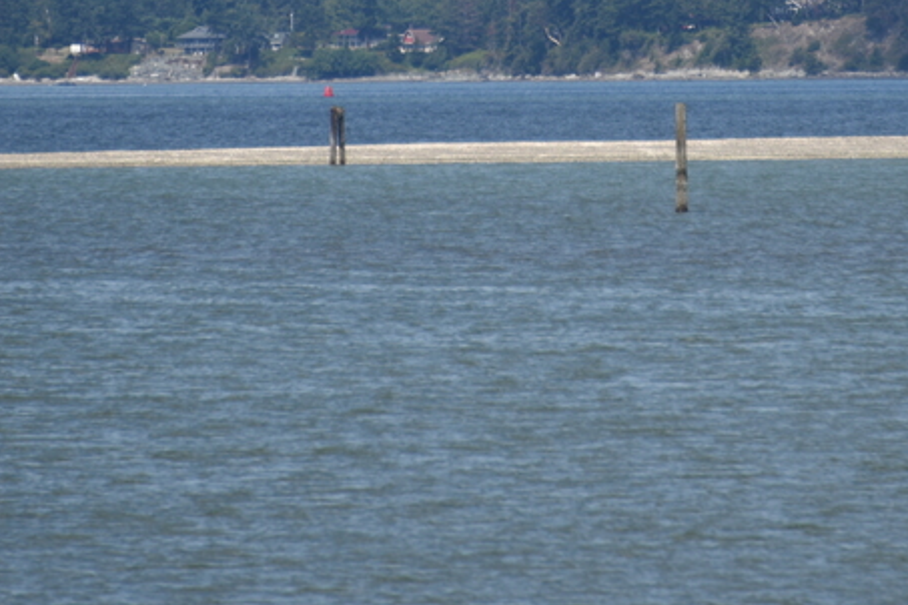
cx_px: 557
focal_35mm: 848
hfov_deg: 2.4
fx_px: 21387
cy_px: -212
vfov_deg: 1.6
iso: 100
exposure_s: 1/640
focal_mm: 300
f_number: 6.3
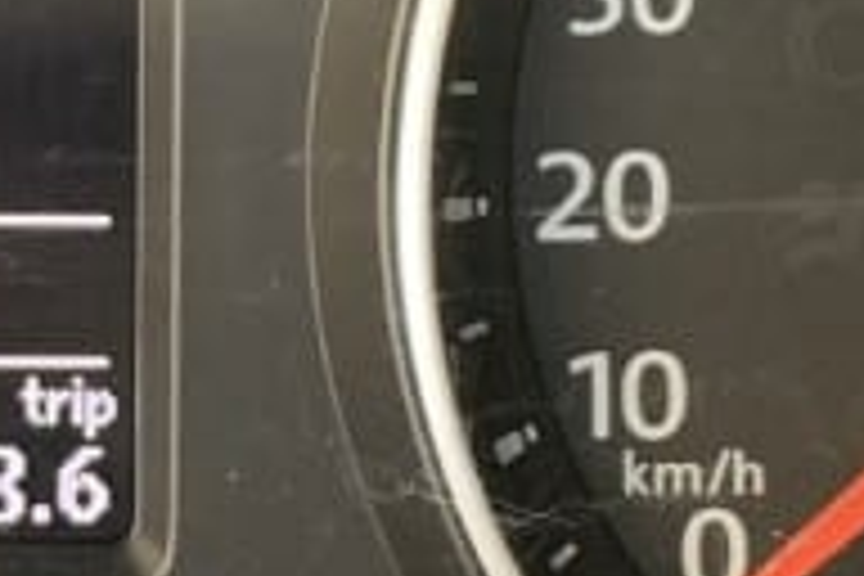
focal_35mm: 203
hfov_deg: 10.0
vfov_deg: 6.7
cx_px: -135
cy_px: -54
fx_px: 4872
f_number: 1.8
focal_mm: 4.25
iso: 200
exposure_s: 1/50
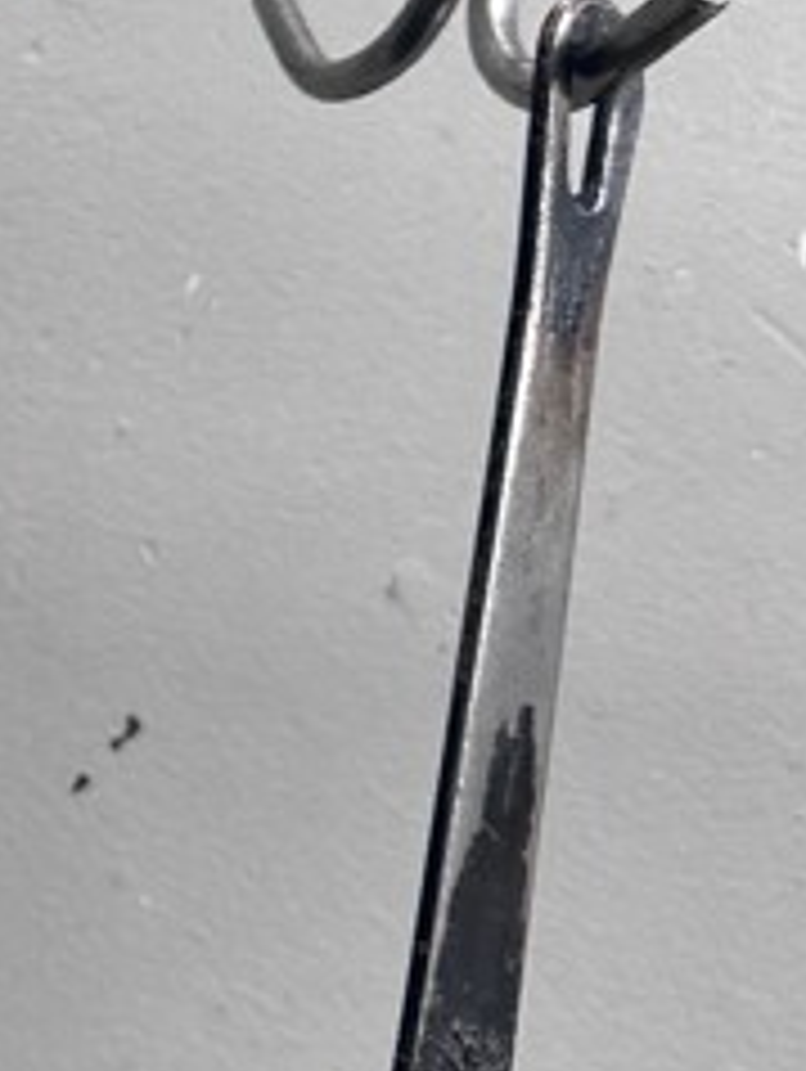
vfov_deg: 23.4
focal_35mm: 82
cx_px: -540
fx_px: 2541
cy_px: 196
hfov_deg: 15.9
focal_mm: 6.86
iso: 250
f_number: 1.78
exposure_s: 1/103
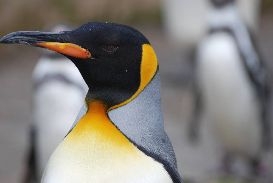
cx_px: 110
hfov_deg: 4.9
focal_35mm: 416
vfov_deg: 3.3
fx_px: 3159
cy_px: 69
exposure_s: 1/500
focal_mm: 220
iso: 320
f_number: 5.3
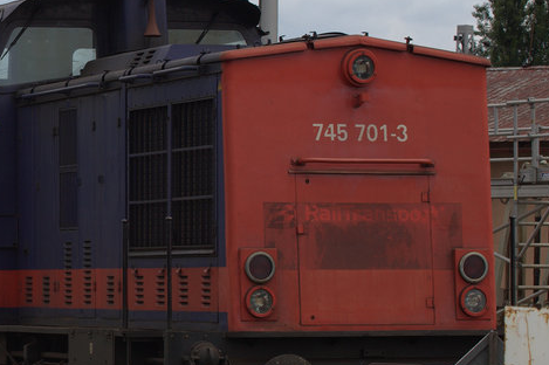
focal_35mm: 202
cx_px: -118
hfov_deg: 10.0
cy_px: 191
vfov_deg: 6.8
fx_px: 3078
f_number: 8
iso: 250
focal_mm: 81
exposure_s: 1/500
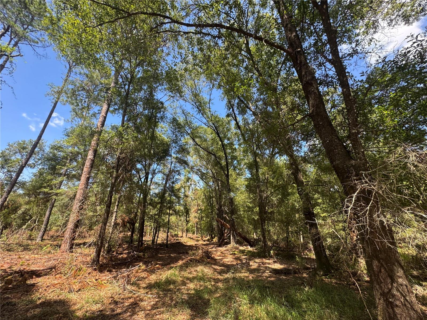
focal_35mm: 14
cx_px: 214
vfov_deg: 85.7
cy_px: 160
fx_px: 173
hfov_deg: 102.1
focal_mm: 2.22
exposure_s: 1/332
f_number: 2.2
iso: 40
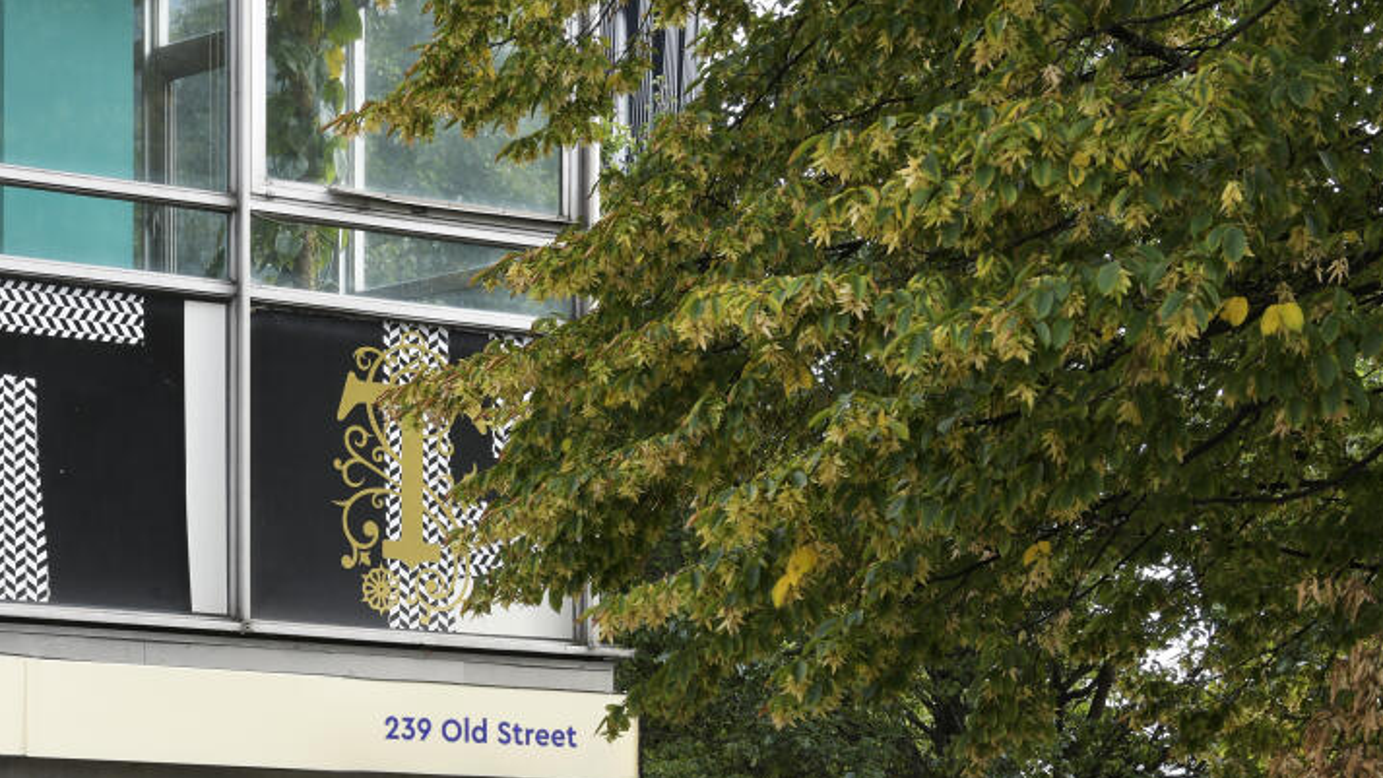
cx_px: 355
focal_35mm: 111
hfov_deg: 19.2
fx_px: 4070
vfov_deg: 10.6
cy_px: 1069
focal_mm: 45
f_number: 11
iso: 125
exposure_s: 1/30
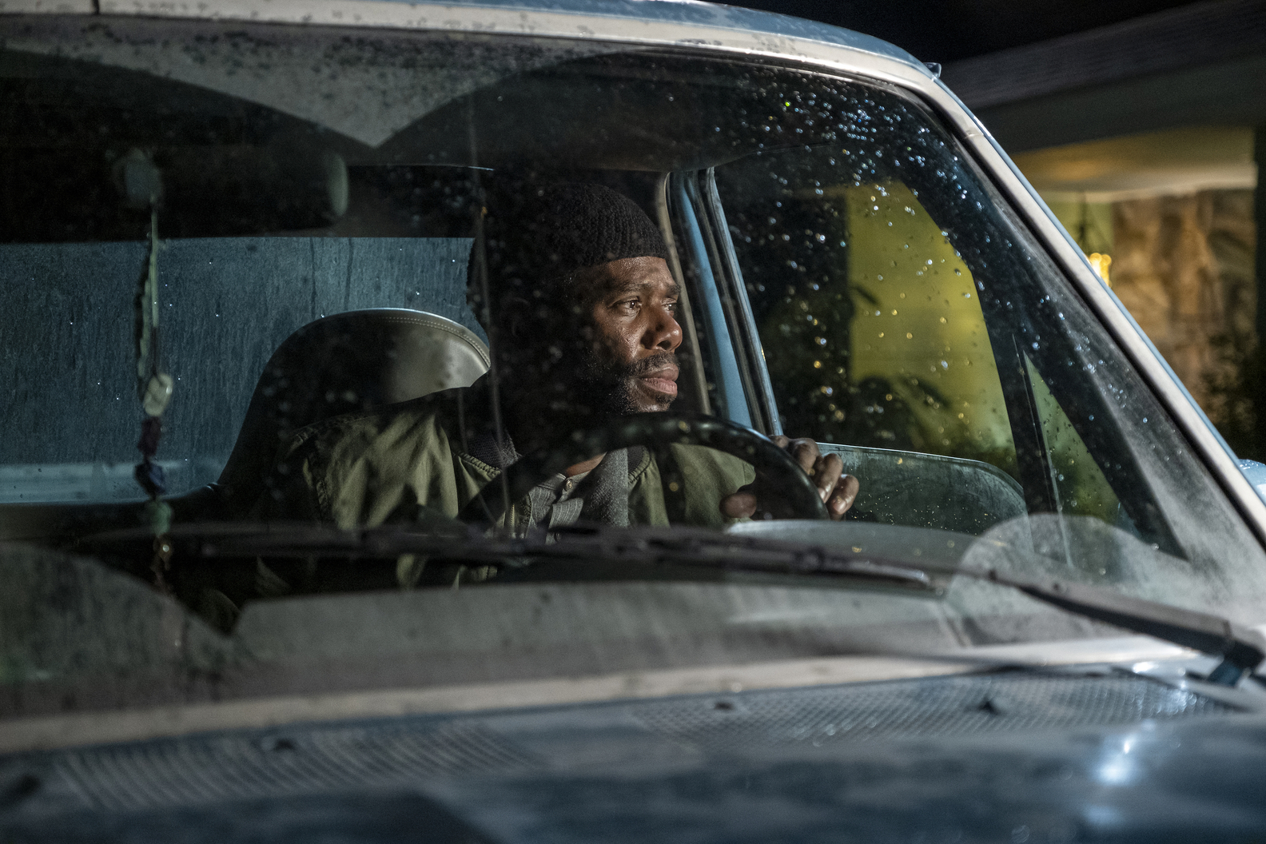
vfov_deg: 20.6
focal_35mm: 66
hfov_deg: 30.5
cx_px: 633
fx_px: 2321
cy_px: 422
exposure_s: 1/125
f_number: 2.8
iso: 4000
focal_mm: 44.1
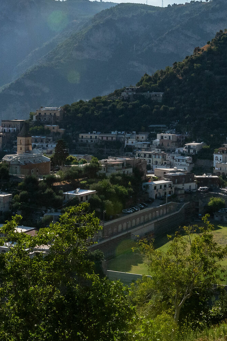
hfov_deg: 20.9
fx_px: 615
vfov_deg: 30.8
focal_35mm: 65
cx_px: 89
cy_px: 123
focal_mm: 18
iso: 1600
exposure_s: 1/1000
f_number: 16
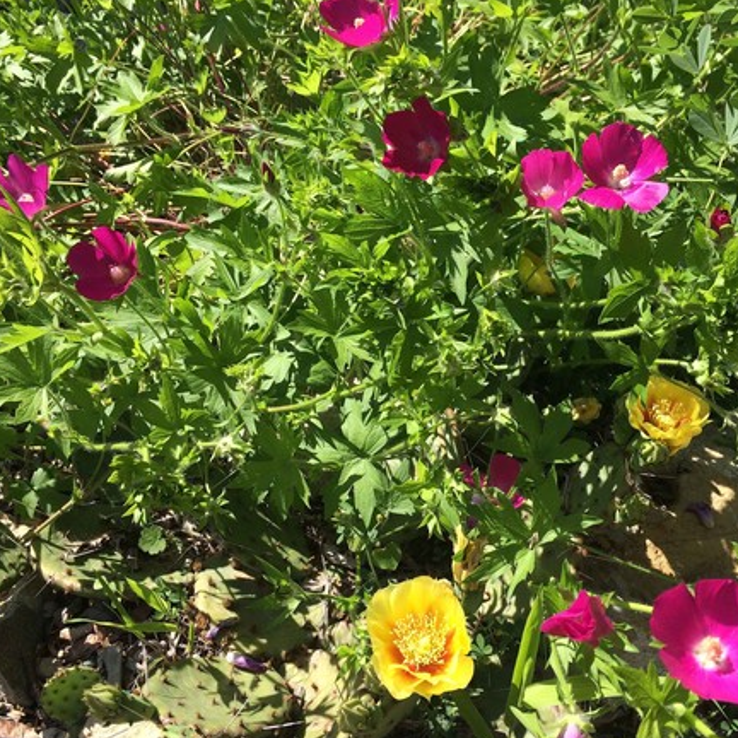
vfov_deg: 47.2
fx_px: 844
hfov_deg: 47.0
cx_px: 430
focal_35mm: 35
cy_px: 373
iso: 32
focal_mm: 4.15
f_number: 2.2
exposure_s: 1/1172
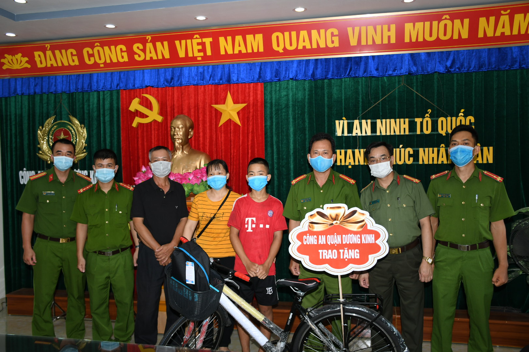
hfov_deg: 57.2
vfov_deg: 40.0
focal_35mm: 33
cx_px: 264
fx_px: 485
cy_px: 176
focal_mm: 22
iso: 320
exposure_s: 1/200
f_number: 3.5
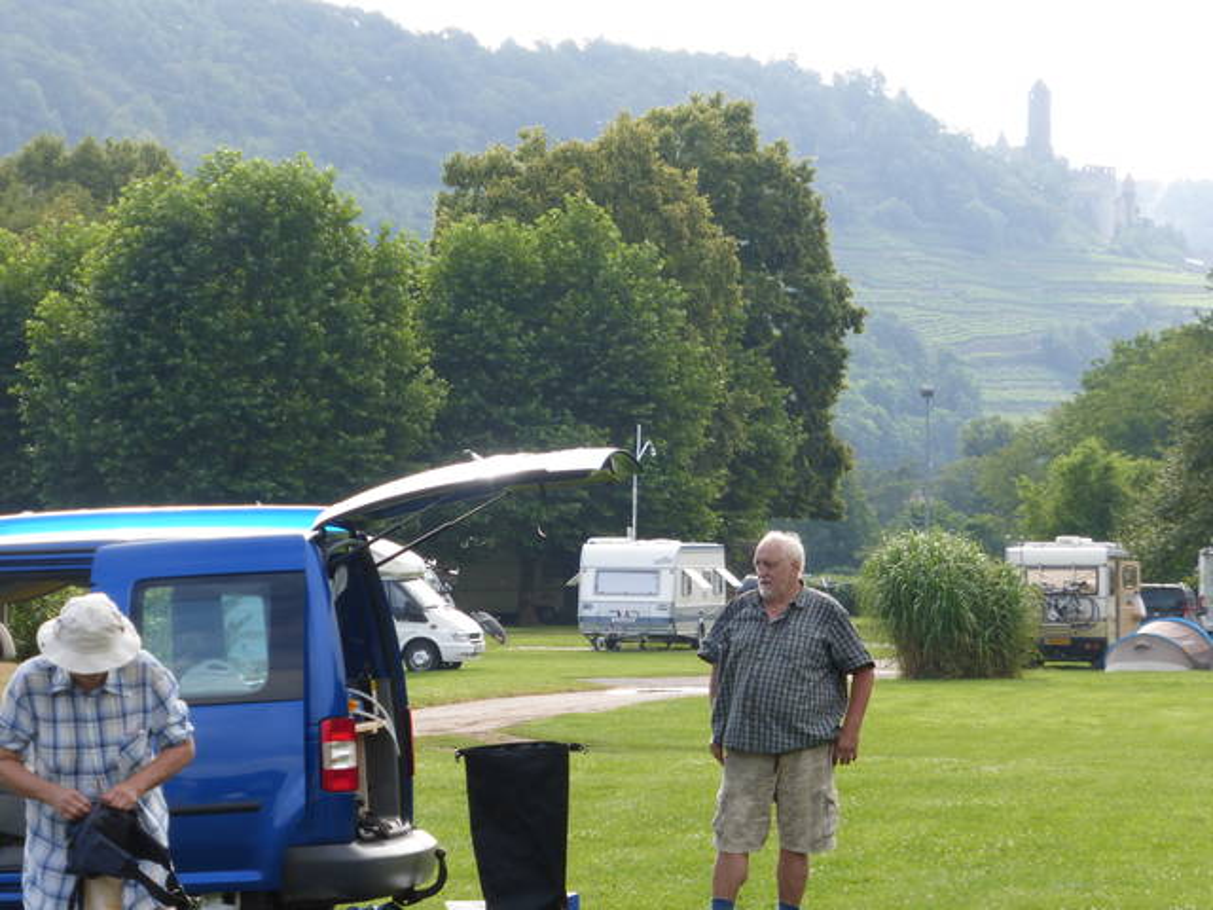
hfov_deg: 11.6
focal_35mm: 170
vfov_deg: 8.7
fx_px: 5957
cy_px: 455
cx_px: 606
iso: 100
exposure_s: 1/160
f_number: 5.4
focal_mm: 27.6
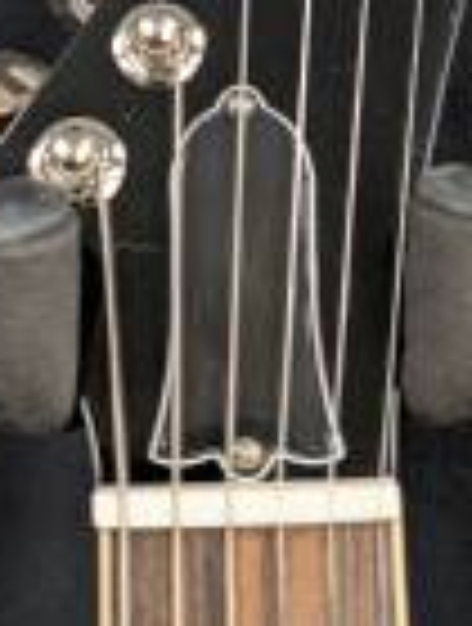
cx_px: 249
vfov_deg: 26.6
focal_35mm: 69
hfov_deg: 21.4
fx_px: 1249
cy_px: 0
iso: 97
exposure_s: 1/41.8
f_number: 1.68
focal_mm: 6.9
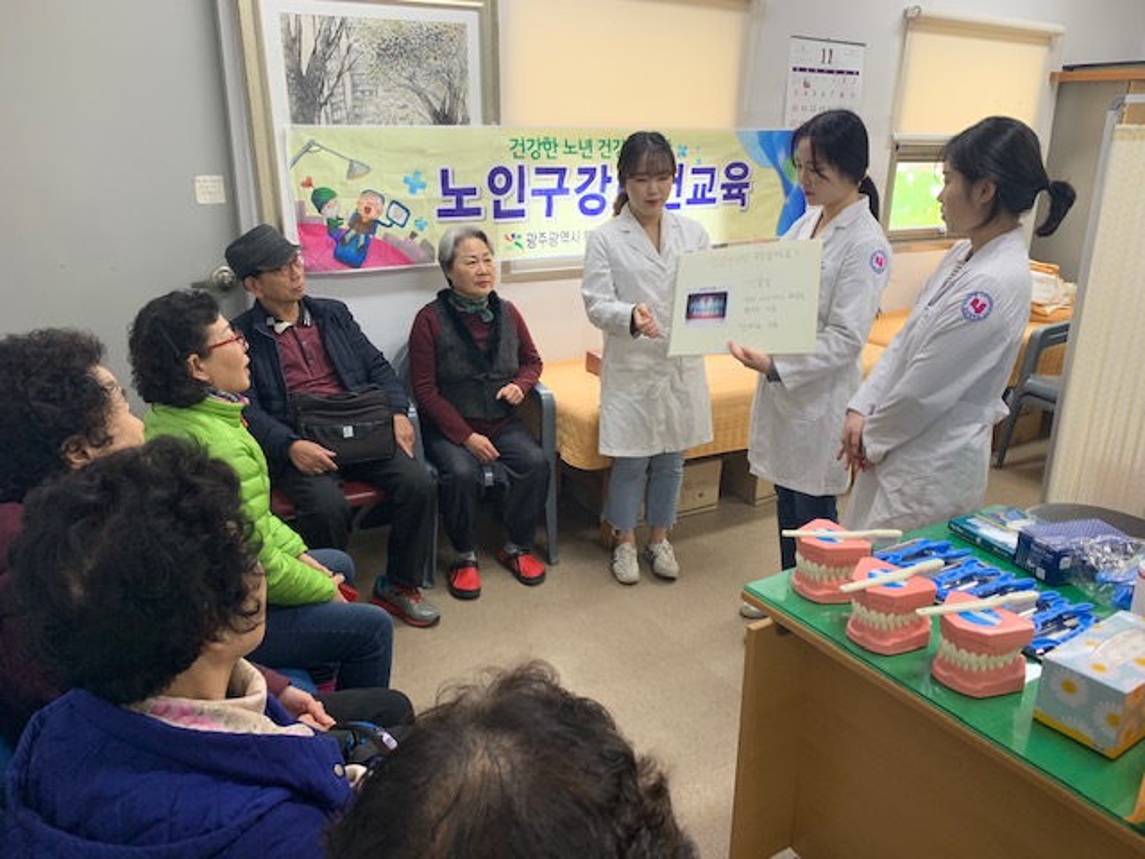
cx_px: 572
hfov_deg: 67.3
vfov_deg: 53.1
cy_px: 430
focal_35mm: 26
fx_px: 860
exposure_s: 1/60
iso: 64
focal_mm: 4.25
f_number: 1.8
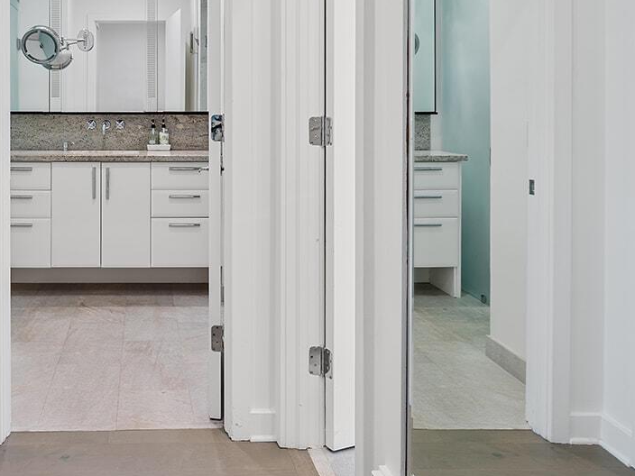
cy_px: 116
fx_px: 642
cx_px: 154
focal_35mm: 35
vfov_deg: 39.5
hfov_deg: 50.3
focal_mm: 16
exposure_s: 1/5
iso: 100
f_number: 9
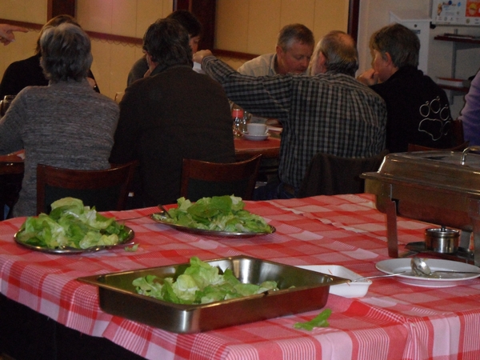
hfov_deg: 19.6
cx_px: 240
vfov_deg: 14.8
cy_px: 180
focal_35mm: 100
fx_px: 1387
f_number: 4.4
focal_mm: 16.3
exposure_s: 1/45
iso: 640
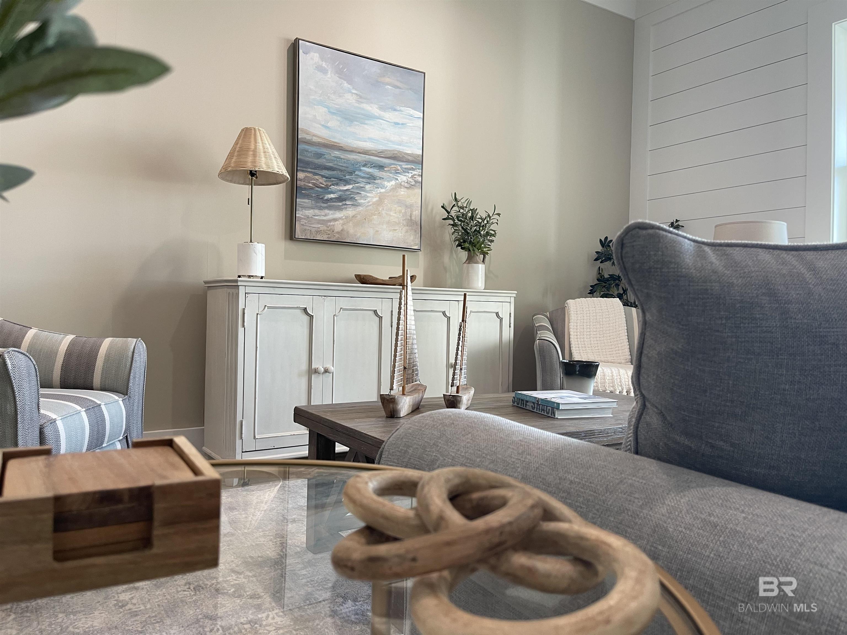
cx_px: 424
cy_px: 318
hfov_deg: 69.4
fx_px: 612
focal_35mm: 25
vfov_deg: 54.9
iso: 80
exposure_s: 1/60
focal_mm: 5.1
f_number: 1.6
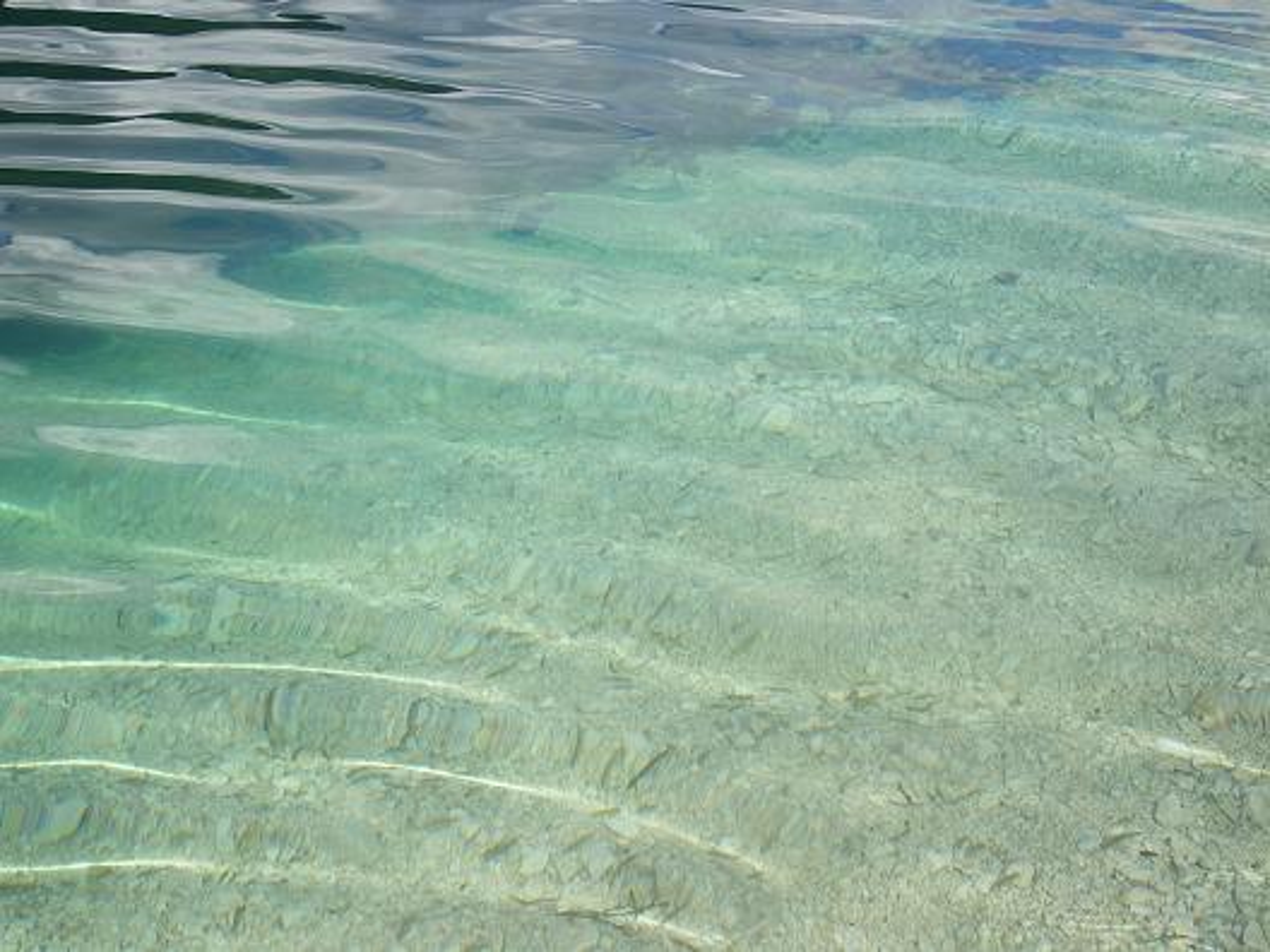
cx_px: 635
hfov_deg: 34.3
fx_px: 2055
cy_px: 476
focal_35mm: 56
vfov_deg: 26.1
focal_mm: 9.3
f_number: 5.6
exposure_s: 1/200
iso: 64
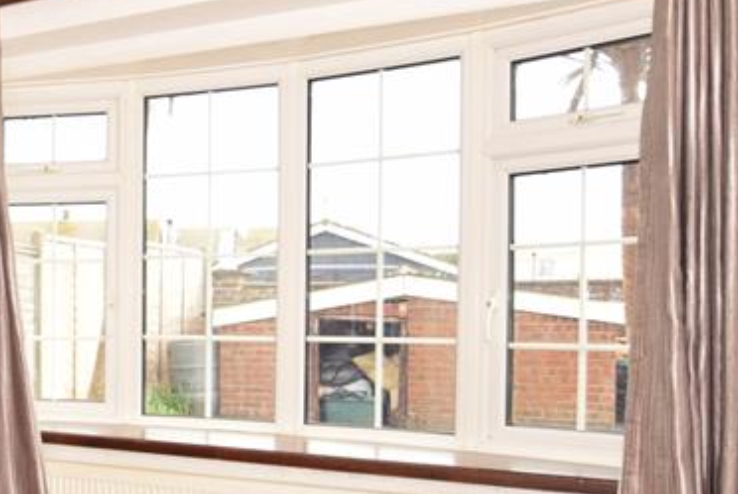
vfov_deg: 29.5
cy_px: 332
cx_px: 2
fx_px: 931
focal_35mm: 45
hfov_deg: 38.4
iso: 400
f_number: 5.6
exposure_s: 1/200
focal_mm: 11
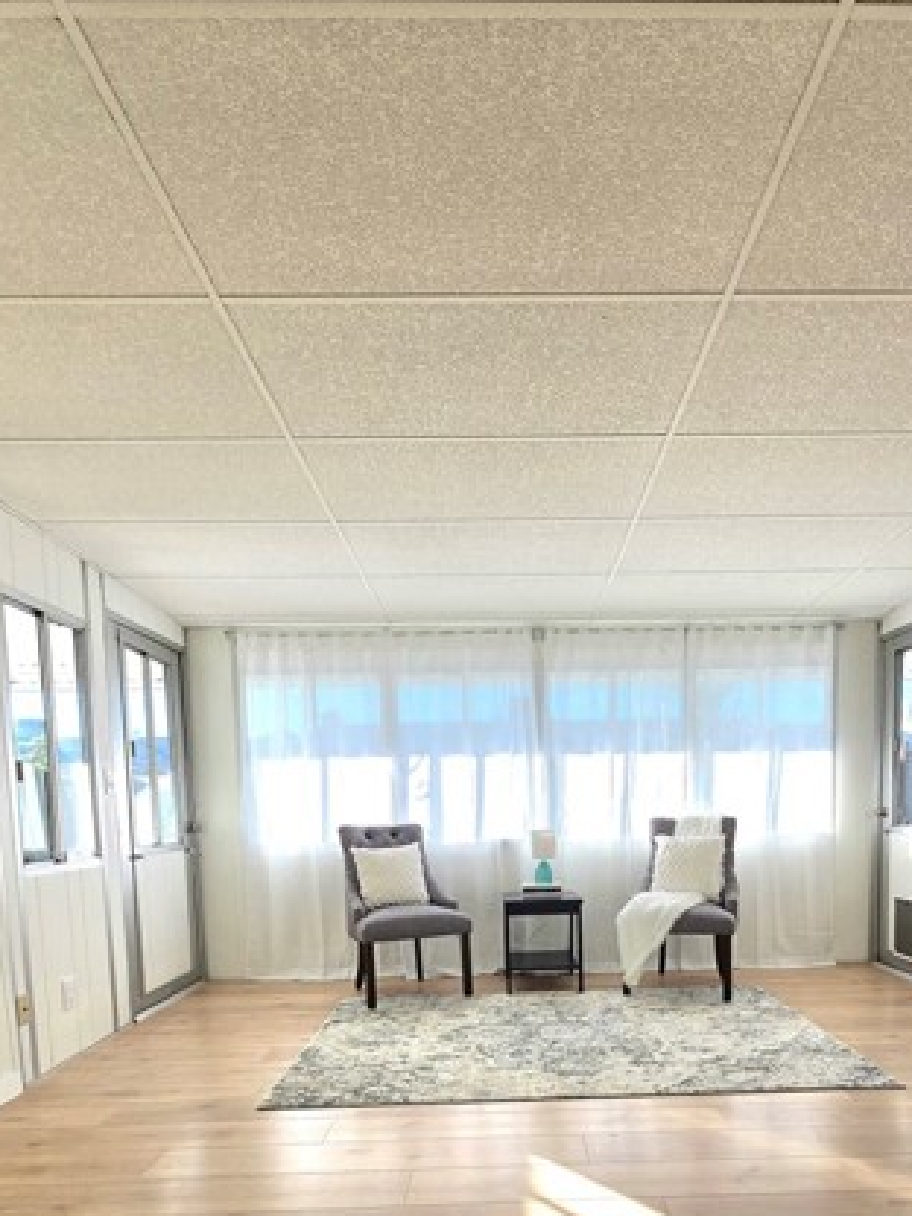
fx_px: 703
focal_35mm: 20
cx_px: 532
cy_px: 868
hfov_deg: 65.5
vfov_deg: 77.4
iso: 25
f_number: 2.2
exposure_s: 1/189
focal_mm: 1.7
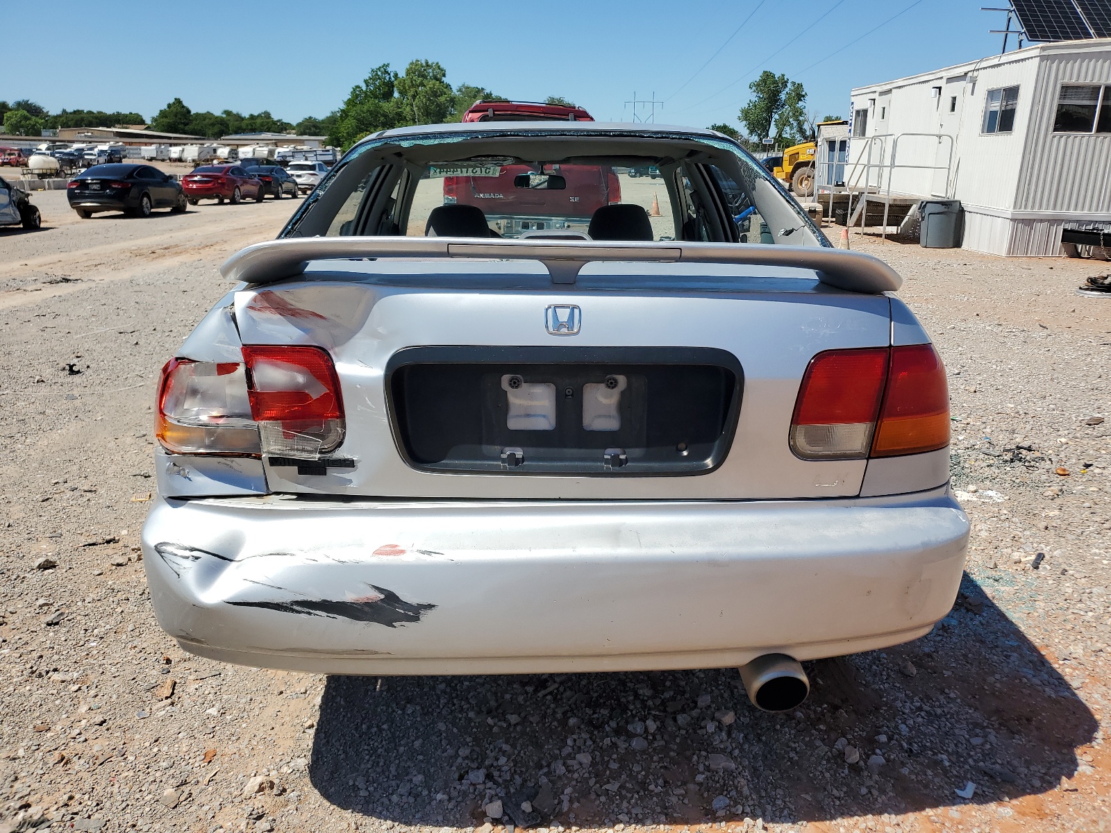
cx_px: 556
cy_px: 416
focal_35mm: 26
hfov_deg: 67.3
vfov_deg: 53.1
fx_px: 834
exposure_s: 1/5000
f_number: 1.5
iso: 50
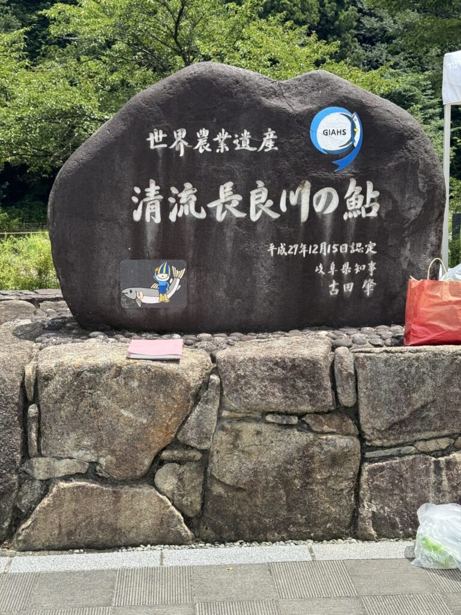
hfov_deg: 30.3
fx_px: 852
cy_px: 308
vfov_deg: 39.7
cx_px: 230
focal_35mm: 48
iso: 64
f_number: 1.78
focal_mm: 6.76
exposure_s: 1/1681
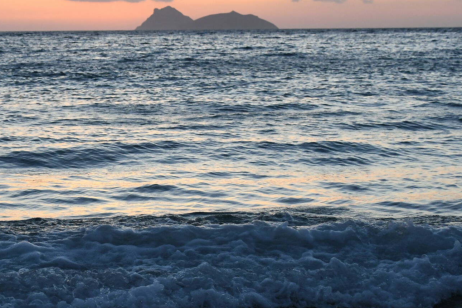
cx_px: 104
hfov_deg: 19.1
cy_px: 212
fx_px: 1360
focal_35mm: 106
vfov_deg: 12.9
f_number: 4.2
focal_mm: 38
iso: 1000
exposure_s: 1/800
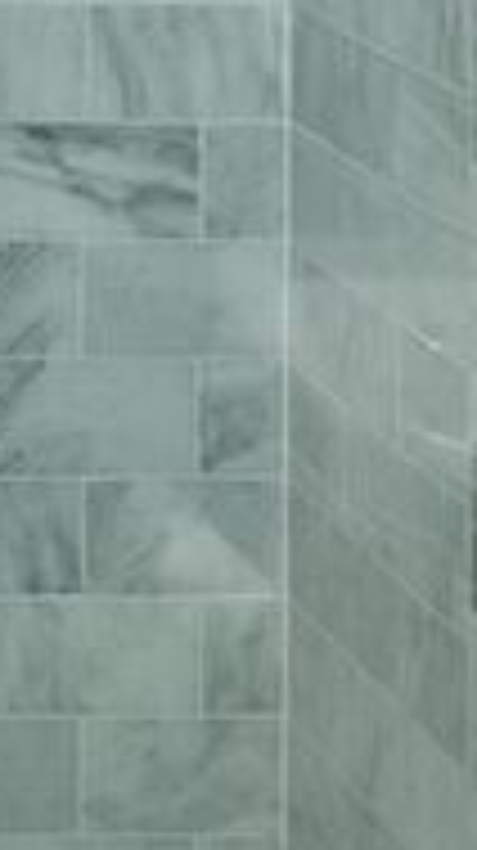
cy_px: -609
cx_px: -927
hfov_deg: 8.1
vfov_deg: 14.9
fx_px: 2885
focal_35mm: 128
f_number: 5
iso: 800
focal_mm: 16
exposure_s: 1/25
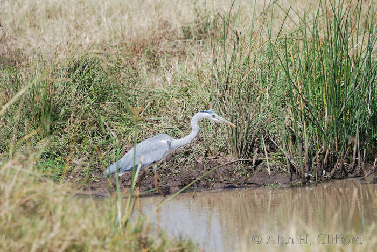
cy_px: 126
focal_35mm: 600
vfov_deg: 2.3
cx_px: 188
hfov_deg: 3.4
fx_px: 6288
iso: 110
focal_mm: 400
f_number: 5.6
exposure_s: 1/400
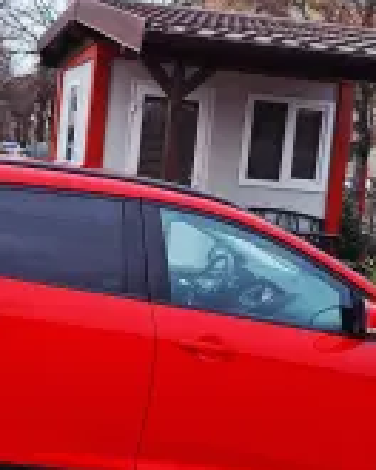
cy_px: 222
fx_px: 682
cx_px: 103
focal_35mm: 49
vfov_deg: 38.0
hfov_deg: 30.4
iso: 40
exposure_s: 1/545
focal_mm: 5.54
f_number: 1.8
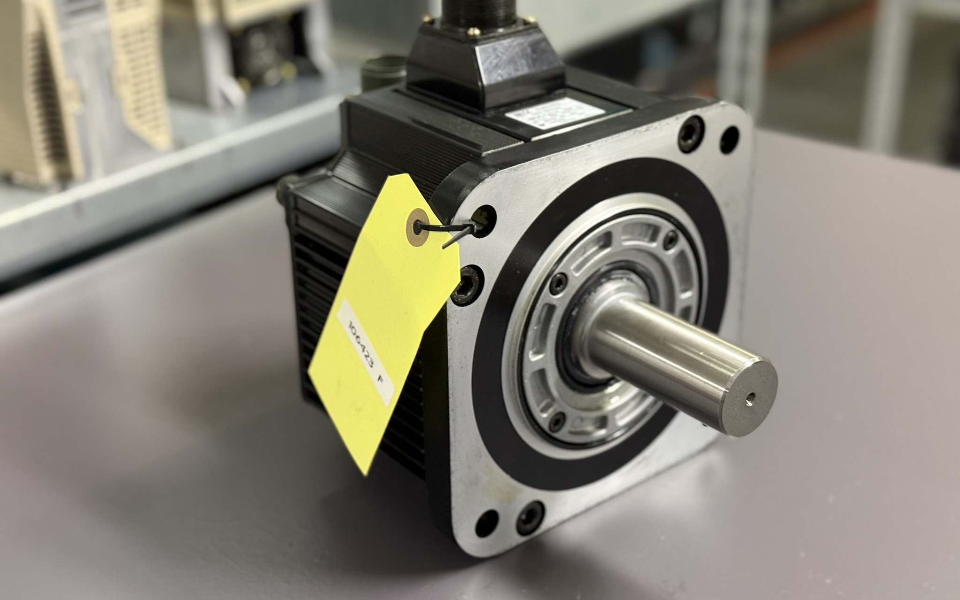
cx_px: 481
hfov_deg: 39.6
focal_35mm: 51
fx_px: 1334
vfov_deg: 25.3
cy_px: 268
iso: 320
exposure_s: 1/33
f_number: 1.78
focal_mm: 6.76
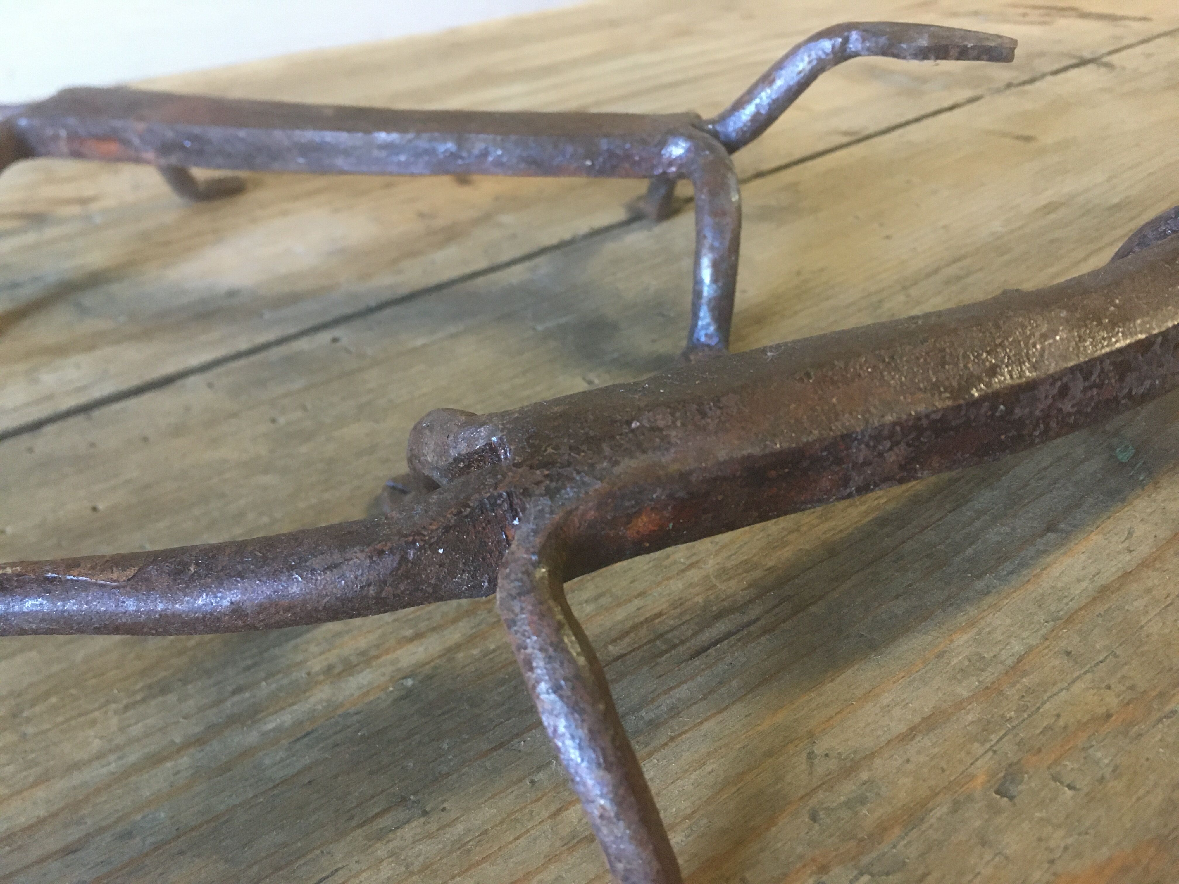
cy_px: 442
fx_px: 988
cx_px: 590
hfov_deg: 61.7
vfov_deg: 48.2
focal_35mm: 29
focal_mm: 4.15
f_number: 2.2
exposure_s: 1/25
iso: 200
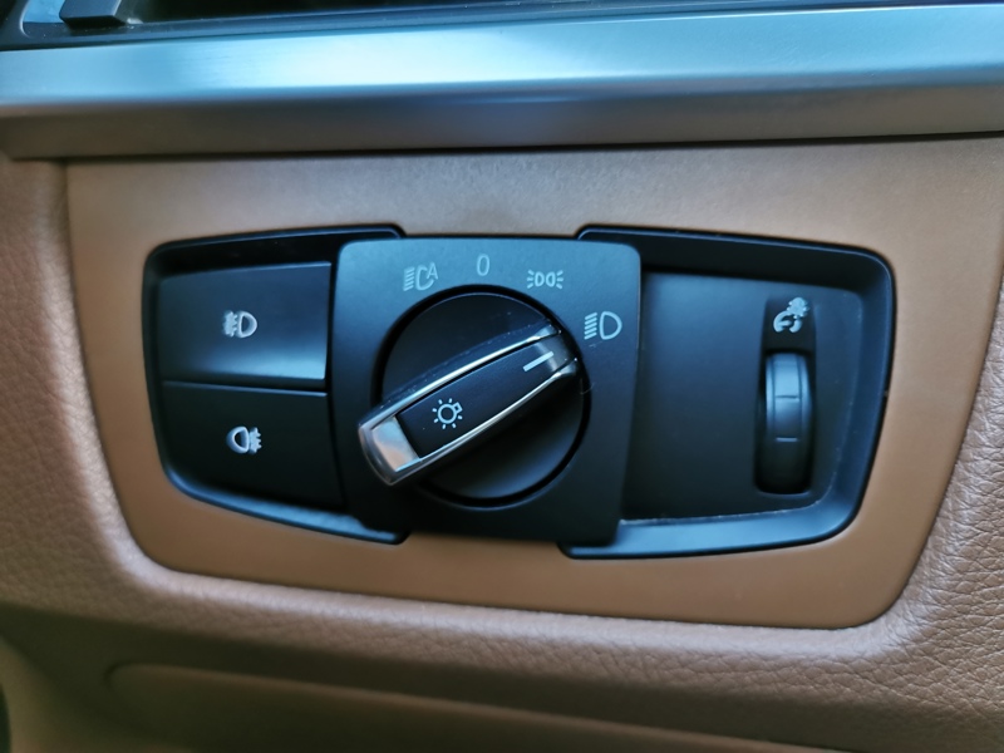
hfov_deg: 65.3
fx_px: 783
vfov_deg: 51.4
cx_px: 502
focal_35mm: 27
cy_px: 376
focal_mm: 5.58
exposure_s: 1/50
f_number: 1.8
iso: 320
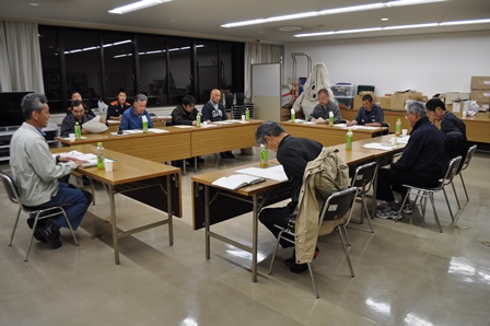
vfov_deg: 47.9
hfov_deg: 67.4
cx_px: 245
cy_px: 163
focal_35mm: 27
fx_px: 367
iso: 400
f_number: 4.5
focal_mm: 18
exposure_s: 1/80
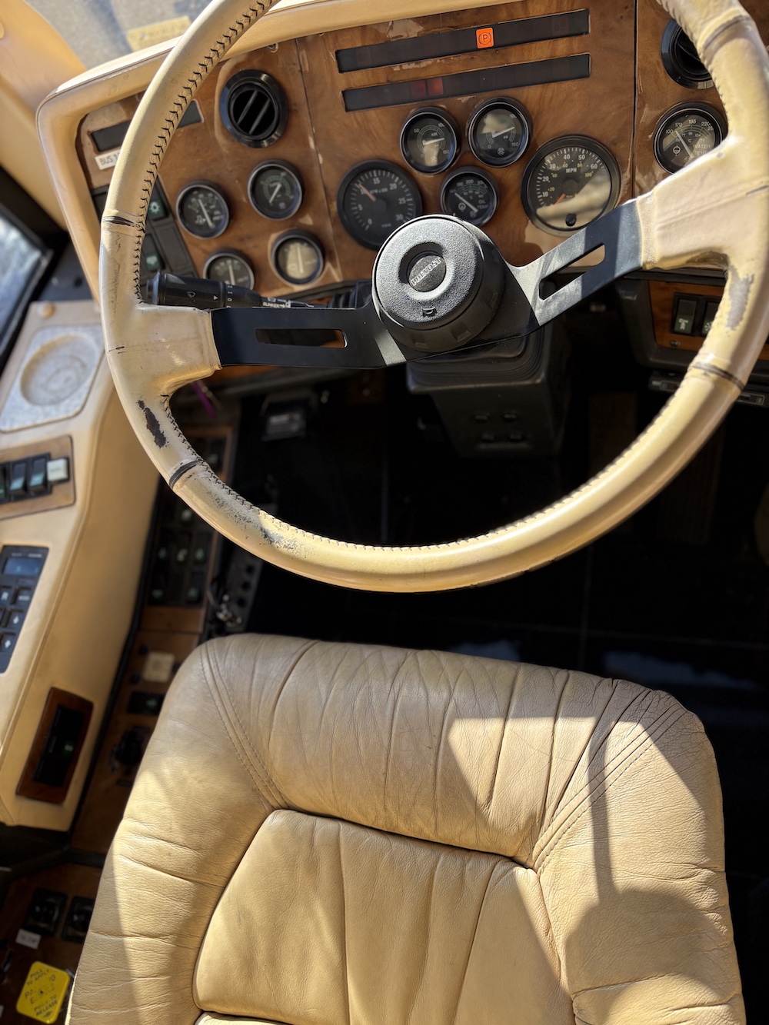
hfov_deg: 53.1
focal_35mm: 26
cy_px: 512
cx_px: 384
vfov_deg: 67.3
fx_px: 770
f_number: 1.6
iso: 64
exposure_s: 1/641
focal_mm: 5.96
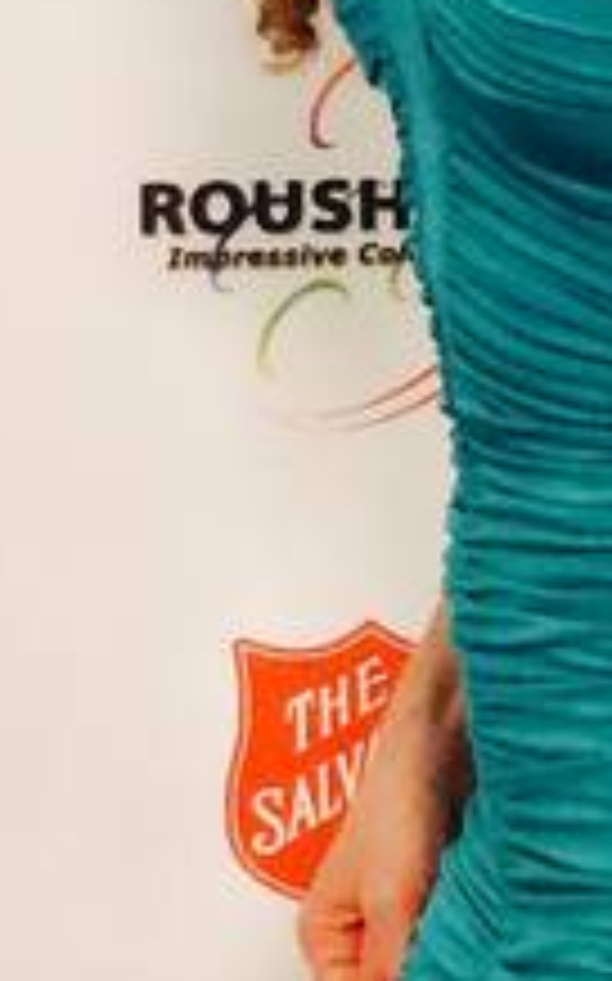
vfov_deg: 12.4
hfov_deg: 7.7
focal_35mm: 169
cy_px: 760
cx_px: 590
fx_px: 4516
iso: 40
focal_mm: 4.15
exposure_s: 1/30
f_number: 2.2
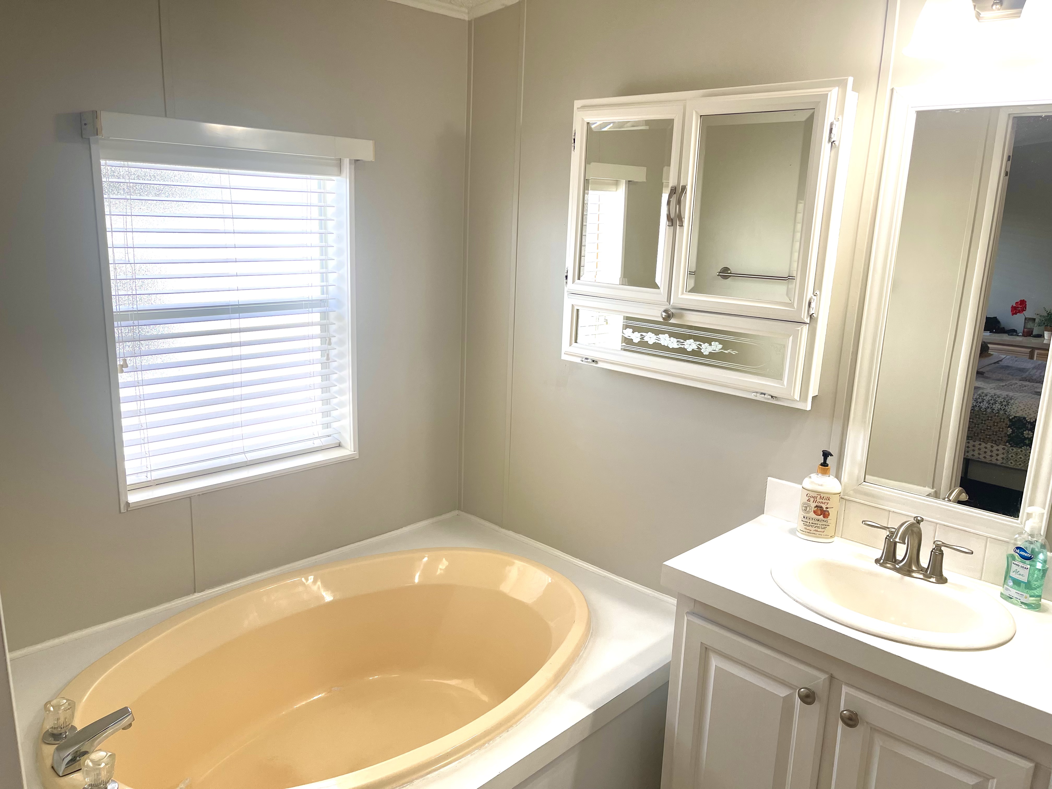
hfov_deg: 69.4
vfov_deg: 54.9
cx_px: 526
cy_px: 394
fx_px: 760
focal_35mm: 25
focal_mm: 5.1
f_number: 1.6
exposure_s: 1/267
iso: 32
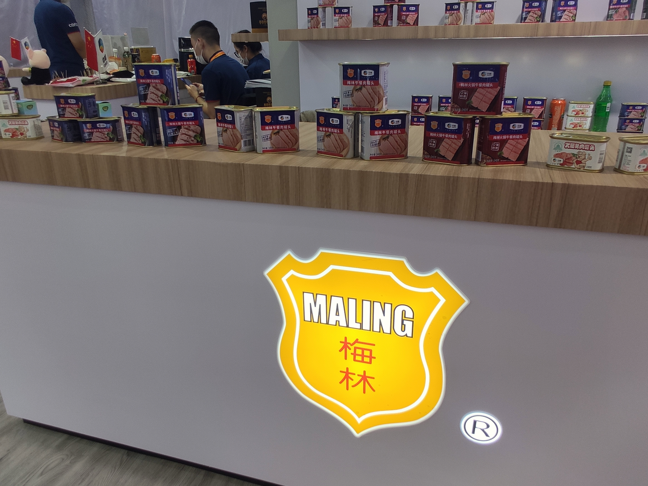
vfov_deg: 21.6
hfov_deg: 28.5
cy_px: 243
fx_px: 1273
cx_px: 324
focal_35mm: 68
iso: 107
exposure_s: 1/100
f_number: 2.2
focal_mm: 2.25
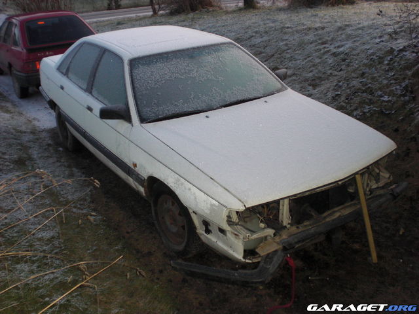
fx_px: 460
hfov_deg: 49.0
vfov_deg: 37.7
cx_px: 210
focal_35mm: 38
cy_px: 157
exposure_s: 1/60
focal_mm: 6.3
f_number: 3.1
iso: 200
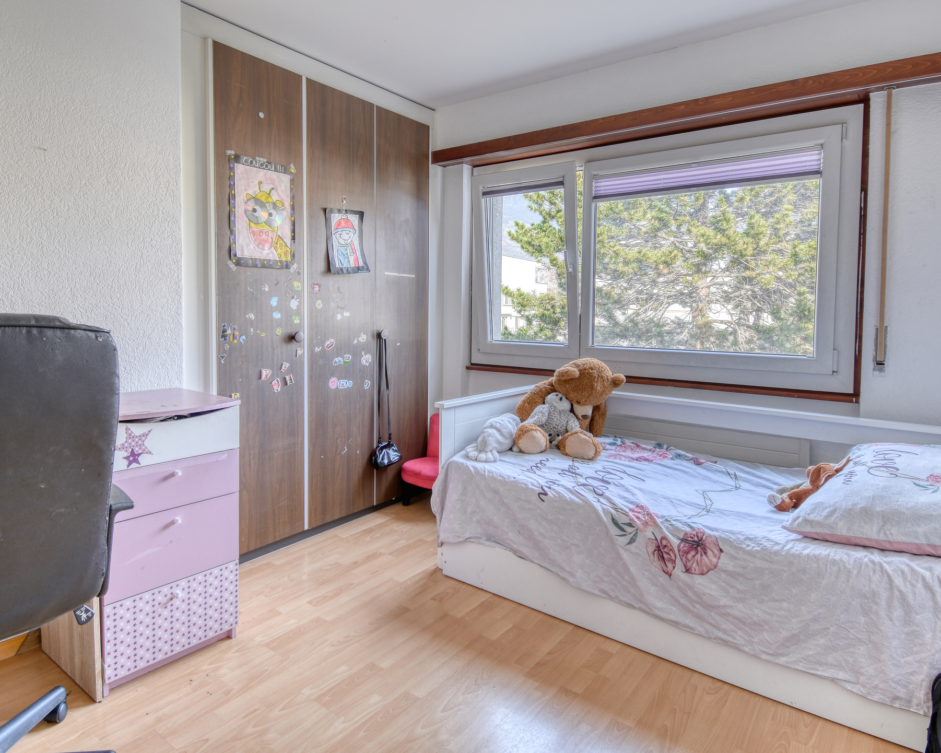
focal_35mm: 20
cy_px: 335
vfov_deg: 67.9
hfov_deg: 80.2
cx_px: 434
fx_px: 557
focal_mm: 10
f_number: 4.5
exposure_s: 1/60
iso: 100
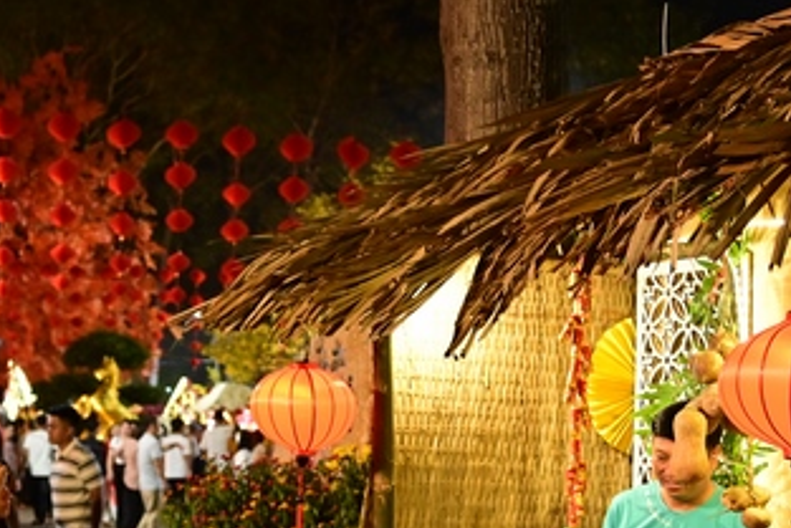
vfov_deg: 16.2
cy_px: 500
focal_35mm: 83
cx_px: 159
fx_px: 1824
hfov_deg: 24.1
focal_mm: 40
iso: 4000
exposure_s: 1/80
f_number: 4
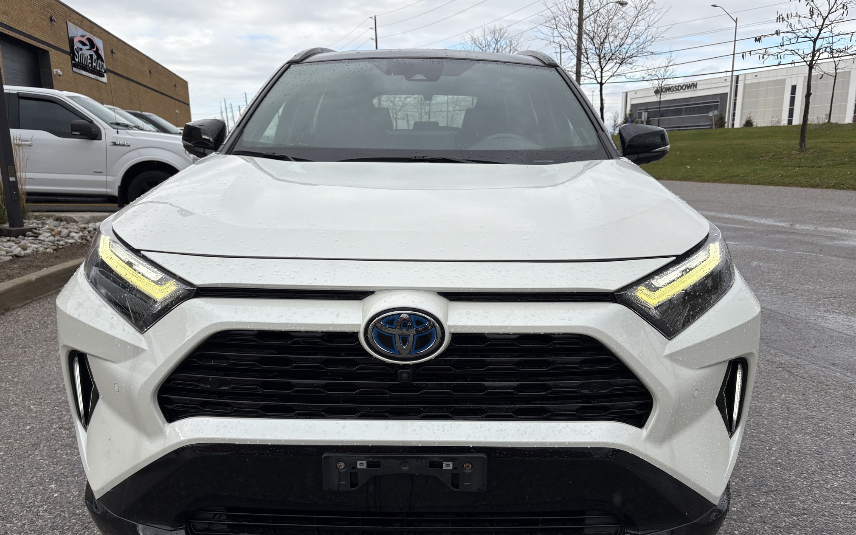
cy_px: 313
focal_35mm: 28
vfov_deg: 44.4
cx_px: 431
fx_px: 653
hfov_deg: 66.5
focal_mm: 5.96
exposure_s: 1/2012
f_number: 1.6
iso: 50
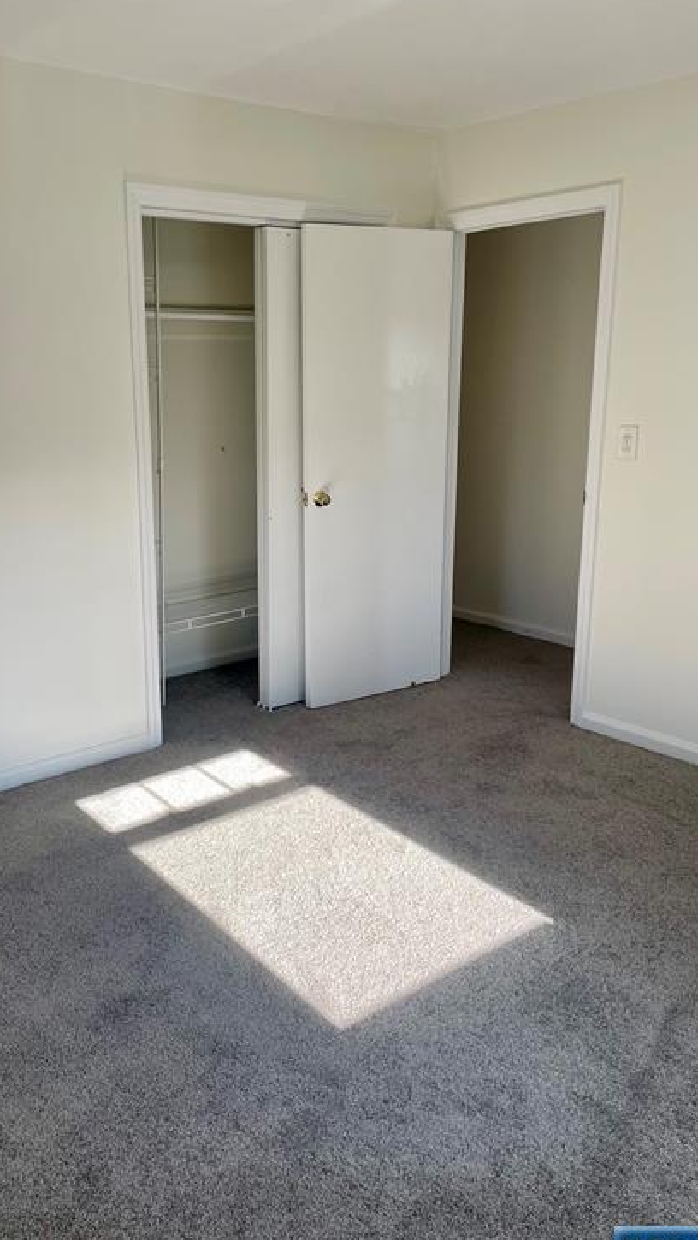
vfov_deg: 64.3
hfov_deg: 38.4
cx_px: 224
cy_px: 617
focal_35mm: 30
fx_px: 987
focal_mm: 4.2
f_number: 1.6
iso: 32
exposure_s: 1/134
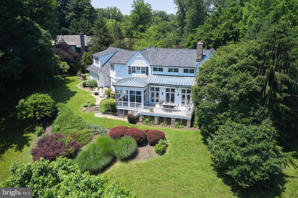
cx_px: 149
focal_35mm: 28
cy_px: 99
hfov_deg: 65.5
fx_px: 232
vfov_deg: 46.4
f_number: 6.3
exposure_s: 1/200
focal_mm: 10.26
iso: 100
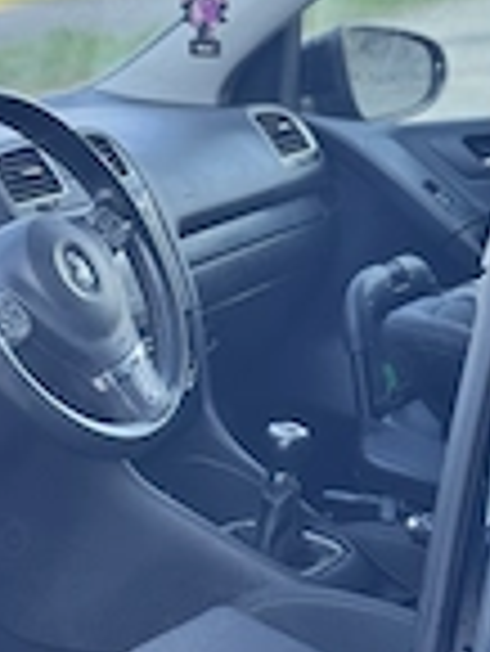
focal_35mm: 132
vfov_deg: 14.9
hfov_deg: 11.2
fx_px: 2488
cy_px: 355
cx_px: 45
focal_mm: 6.76
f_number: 1.78
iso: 64
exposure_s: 1/368
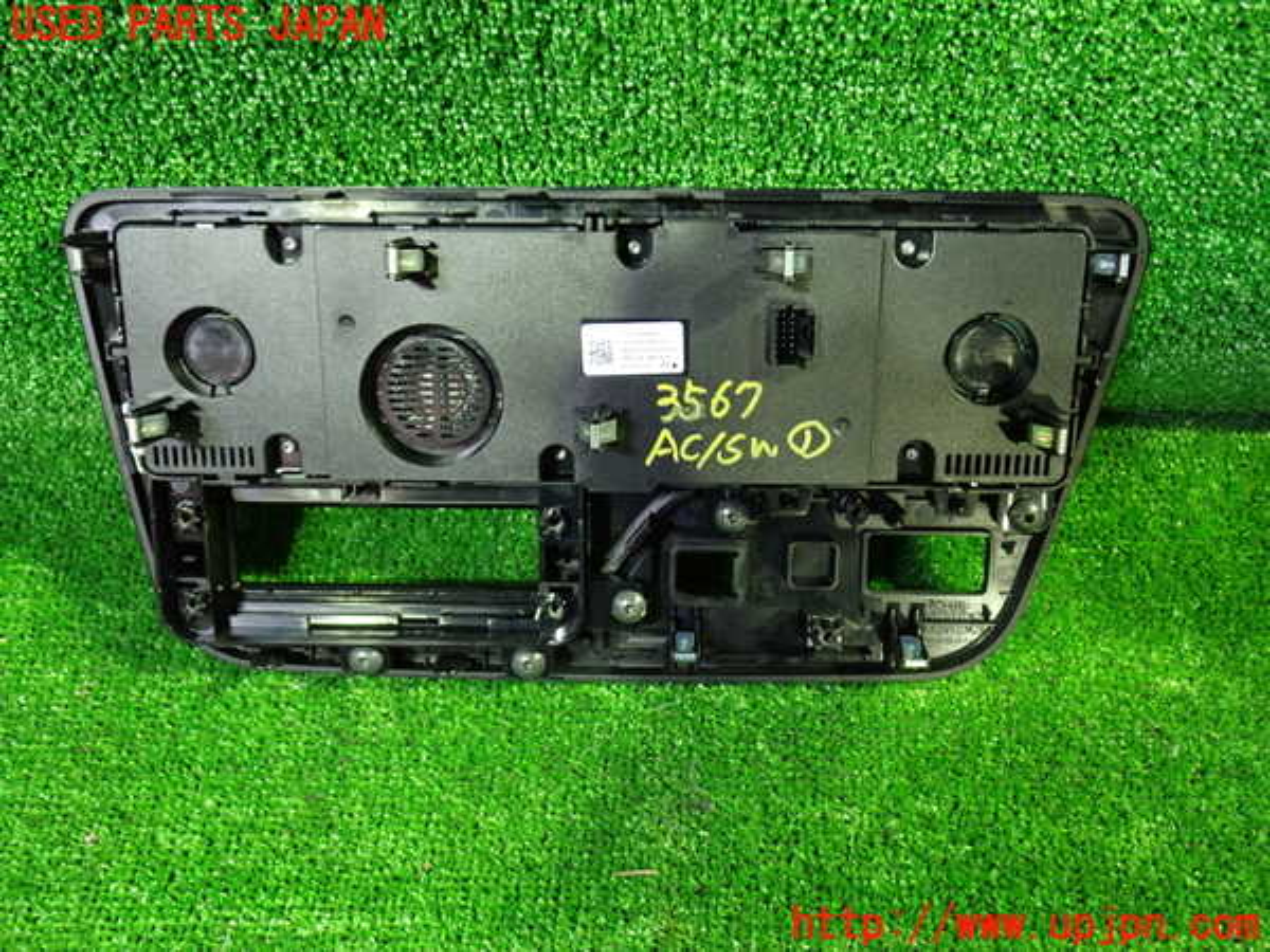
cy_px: 476
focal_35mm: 30
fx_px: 1101
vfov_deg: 46.8
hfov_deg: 60.0
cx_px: 635
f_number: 2.3
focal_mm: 5.4
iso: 800
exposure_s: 1/20
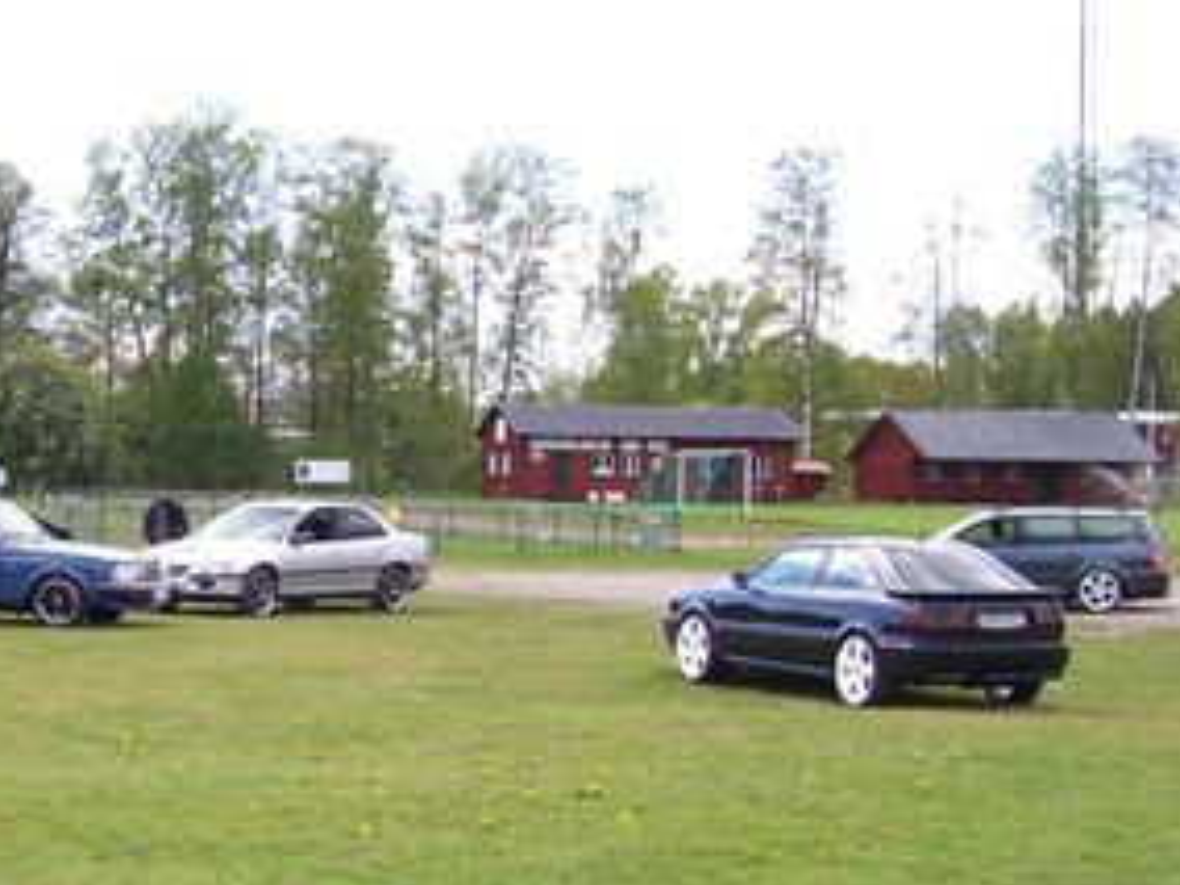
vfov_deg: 18.2
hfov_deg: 23.6
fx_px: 2761
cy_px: 590
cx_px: 150
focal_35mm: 81
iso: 80
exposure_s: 1/565
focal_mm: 6
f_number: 2.7
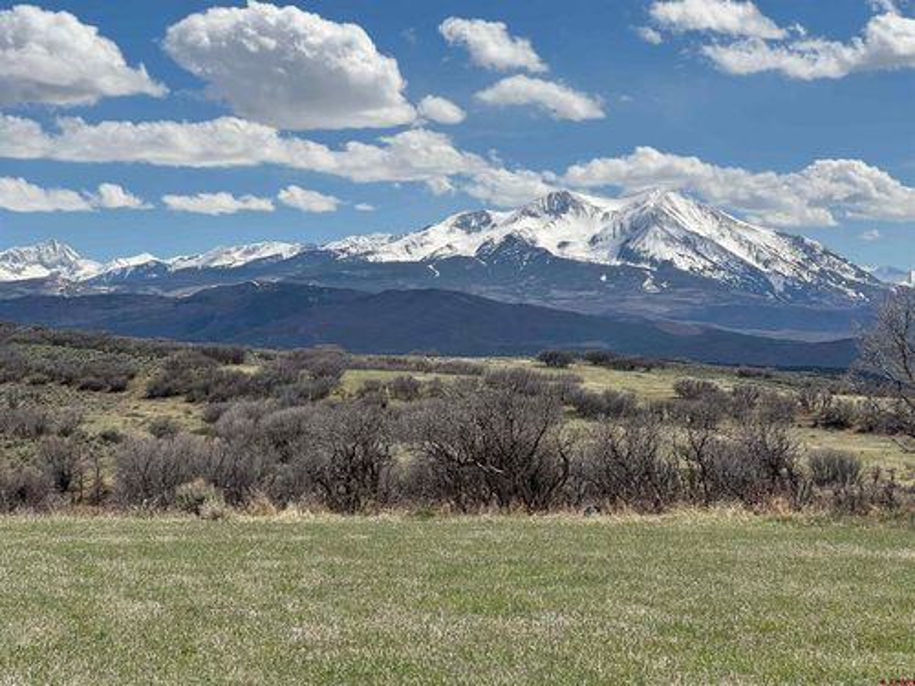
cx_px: 458
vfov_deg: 19.1
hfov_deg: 25.3
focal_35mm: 77
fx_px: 2035
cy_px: 343
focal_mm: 9
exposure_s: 1/1575
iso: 25
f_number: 2.8
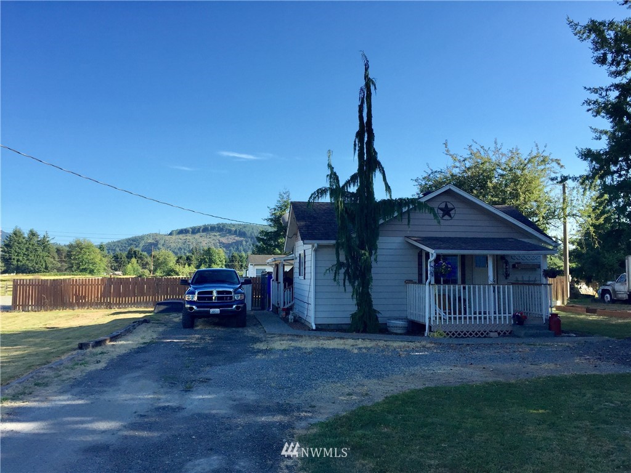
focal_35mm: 29
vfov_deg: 48.2
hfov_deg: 61.7
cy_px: 236
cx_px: 316
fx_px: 529
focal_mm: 4.15
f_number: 2.2
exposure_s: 1/920
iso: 32
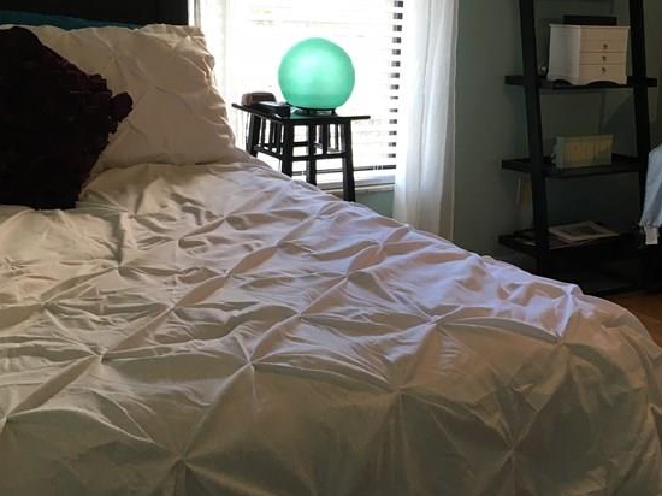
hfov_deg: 34.9
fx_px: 1032
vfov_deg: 27.0
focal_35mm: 54
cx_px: 484
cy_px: 230
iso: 32
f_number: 2.2
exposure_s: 1/30
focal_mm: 4.15
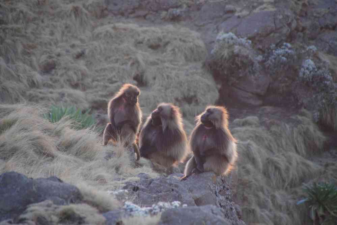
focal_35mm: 375
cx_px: 168
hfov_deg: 5.5
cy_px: 112
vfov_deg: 3.7
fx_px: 3510
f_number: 6.3
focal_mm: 250
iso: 3200
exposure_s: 1/60
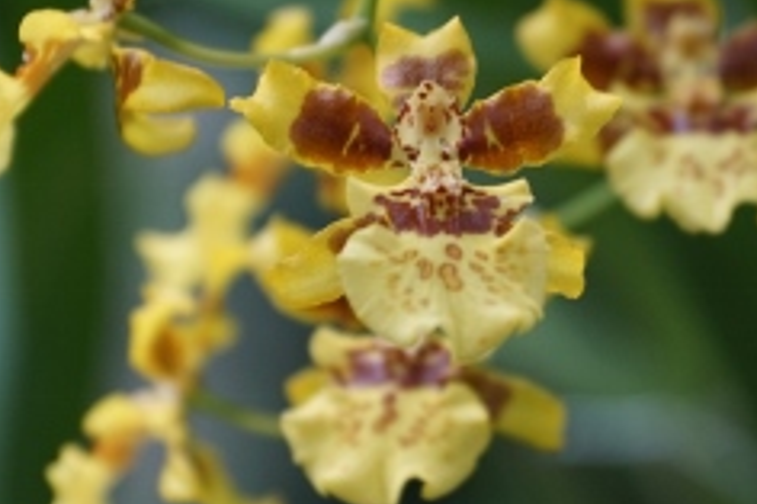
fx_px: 4960
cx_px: 396
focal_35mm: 236
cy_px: 128
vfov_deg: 5.8
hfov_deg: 8.7
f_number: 5.6
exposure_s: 1/160
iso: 320
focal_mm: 75
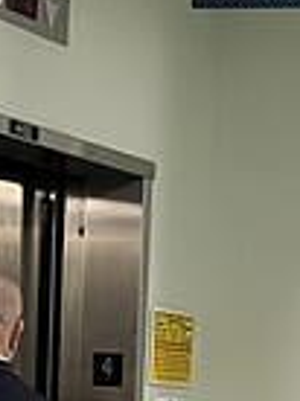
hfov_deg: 9.8
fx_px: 1750
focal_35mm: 151
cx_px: 245
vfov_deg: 12.3
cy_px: 636
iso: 125
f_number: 1.6
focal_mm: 5.1
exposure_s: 1/60
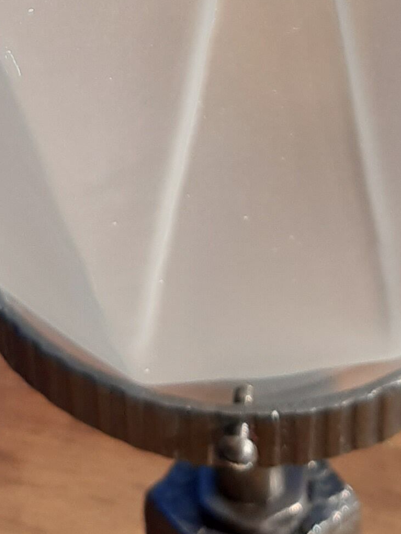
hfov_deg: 12.0
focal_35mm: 123
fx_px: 1899
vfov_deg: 14.5
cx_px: 276
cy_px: -366
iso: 40
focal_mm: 3.92
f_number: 1.7
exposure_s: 1/1105
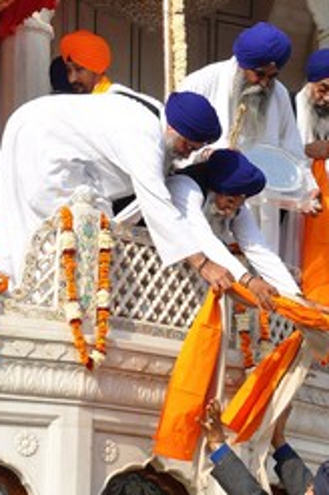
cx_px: 232
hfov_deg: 10.2
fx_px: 1842
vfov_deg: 15.2
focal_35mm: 134
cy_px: 435
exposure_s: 1/400
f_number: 10
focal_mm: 46
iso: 200
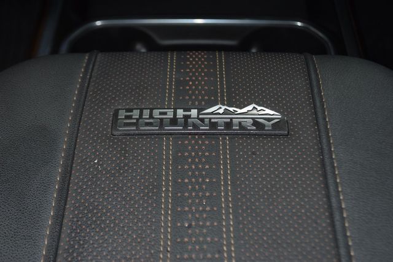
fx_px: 655
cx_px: 196
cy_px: 131
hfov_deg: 33.4
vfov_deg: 22.6
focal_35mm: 60
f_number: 5.3
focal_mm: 40
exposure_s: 1/60
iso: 1600
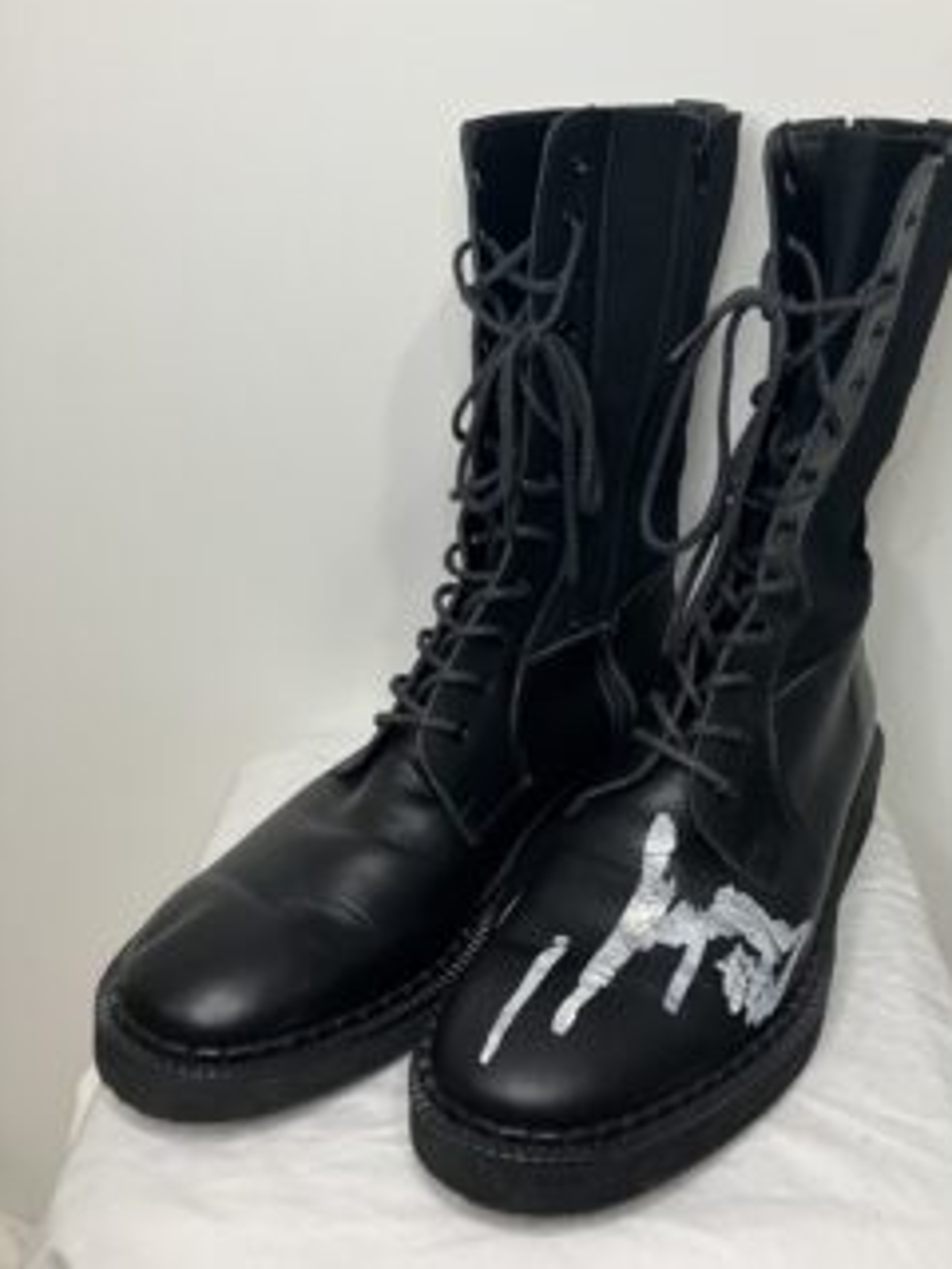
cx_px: 587
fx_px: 1283
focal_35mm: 35
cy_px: 480
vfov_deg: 52.1
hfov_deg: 40.5
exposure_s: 1/50
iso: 80
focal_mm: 3.99
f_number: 1.8
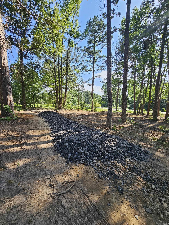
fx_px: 85
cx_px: 84
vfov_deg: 106.2
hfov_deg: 89.9
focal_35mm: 13
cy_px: 112
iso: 50
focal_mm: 2.2
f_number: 2.2
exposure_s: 1/591
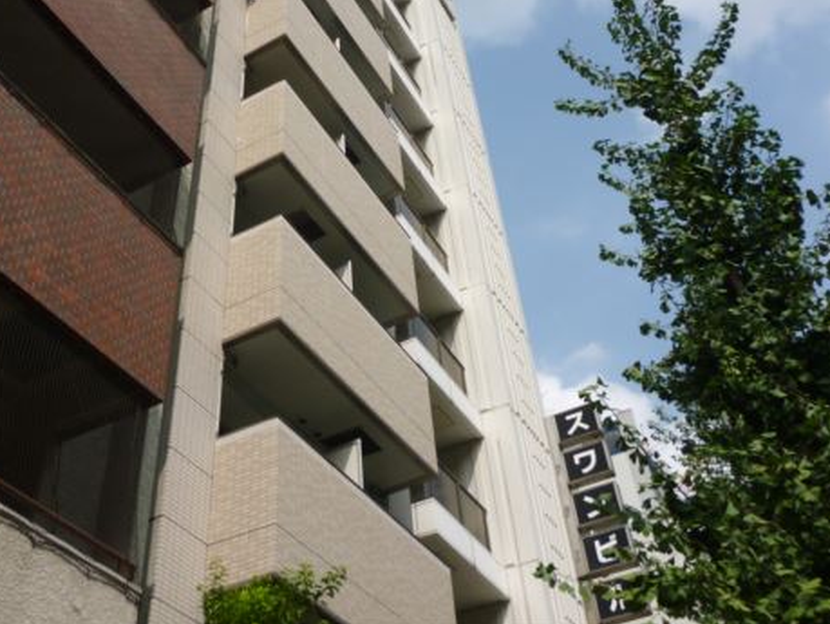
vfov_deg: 36.4
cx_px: 322
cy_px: 195
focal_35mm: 39
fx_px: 936
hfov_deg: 47.5
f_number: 9
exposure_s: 1/160
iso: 100
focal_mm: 5
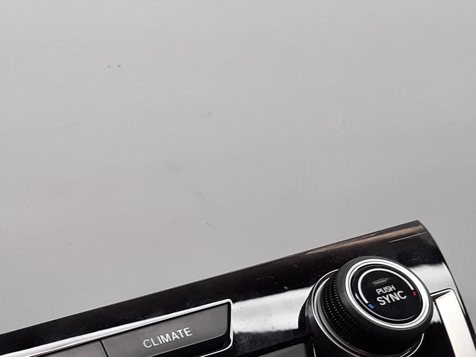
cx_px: 50
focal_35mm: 55
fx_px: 756
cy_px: 340
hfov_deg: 33.2
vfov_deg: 25.5
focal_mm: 2.91
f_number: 1.9
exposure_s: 1/100
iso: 50
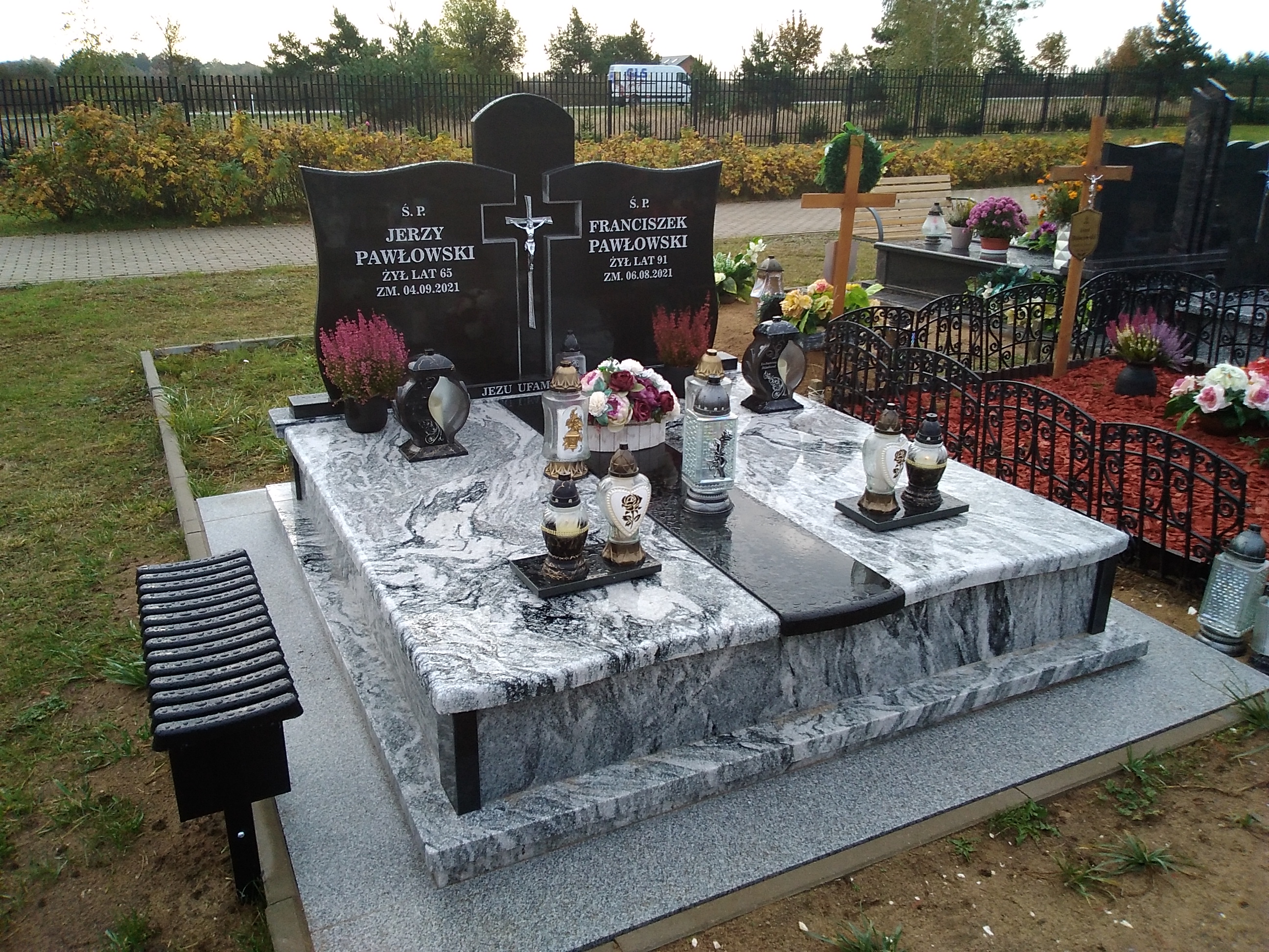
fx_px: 1063
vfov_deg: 48.2
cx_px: 634
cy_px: 476
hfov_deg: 61.7
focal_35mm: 29
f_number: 2.4
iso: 100
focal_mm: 2.39
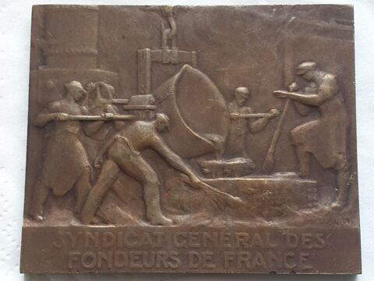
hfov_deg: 67.3
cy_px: 140
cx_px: 187
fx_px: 281
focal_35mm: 26
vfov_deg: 53.1
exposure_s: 1/50
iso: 100
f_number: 2.4
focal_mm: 4.3
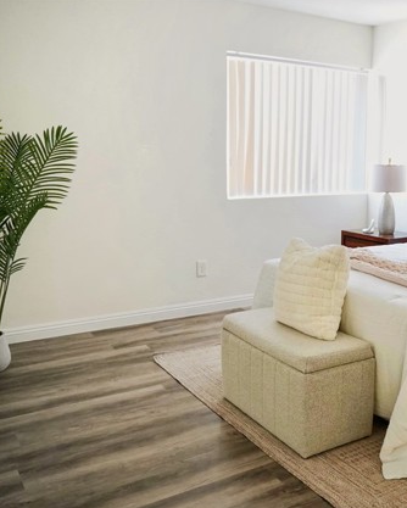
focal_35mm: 36
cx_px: 361
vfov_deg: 50.3
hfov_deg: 38.5
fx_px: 542
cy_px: 254
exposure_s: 1/200
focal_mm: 17
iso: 2500
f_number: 2.8
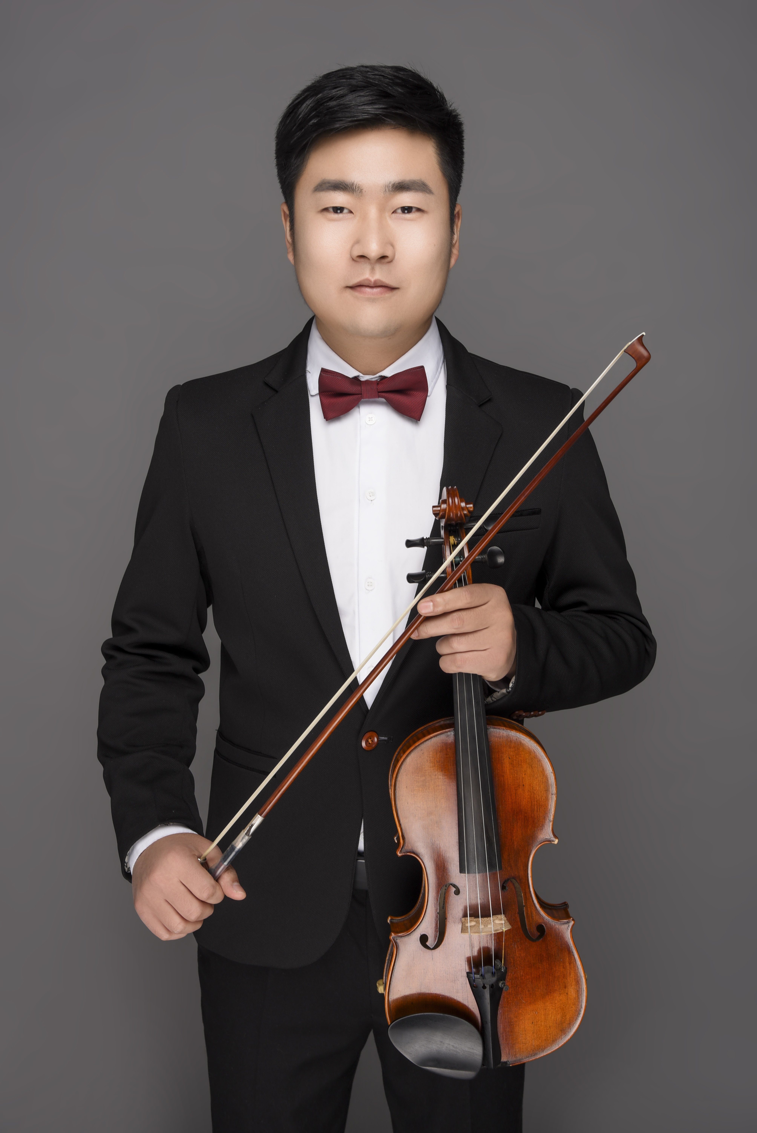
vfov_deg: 41.1
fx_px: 1512
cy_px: 566
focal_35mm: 48
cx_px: 378
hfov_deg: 28.1
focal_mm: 48
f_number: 8
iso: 100
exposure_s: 1/125
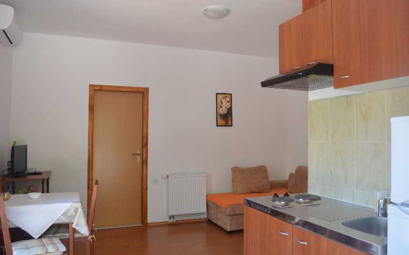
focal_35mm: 28
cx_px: 202
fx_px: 312
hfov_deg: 66.5
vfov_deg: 44.5
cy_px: 125
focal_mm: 18
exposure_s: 1/100
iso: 400
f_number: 5
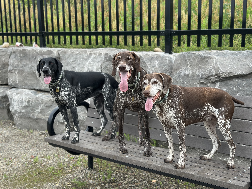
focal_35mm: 48
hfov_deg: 39.7
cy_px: 94
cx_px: 126
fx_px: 349
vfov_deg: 30.3
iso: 80
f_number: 1.78
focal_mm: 6.86
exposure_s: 1/506
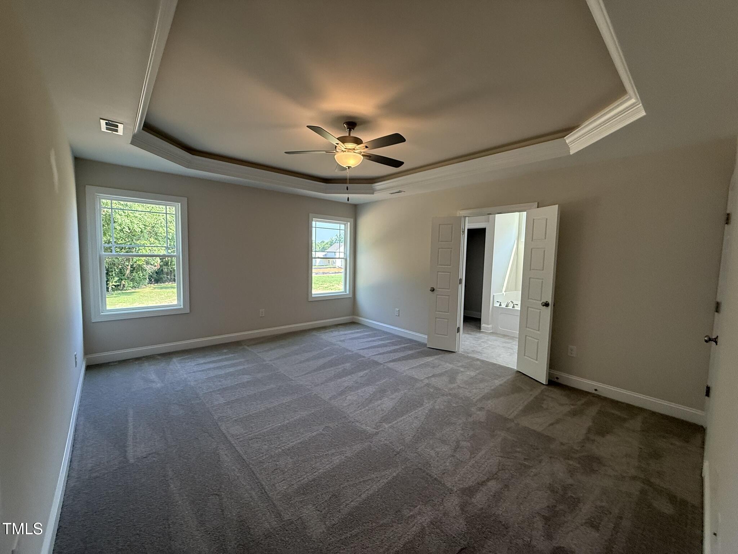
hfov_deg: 102.1
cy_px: 277
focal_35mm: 14
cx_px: 369
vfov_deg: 85.7
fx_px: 298
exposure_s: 1/120
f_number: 2.2
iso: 160
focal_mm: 2.22
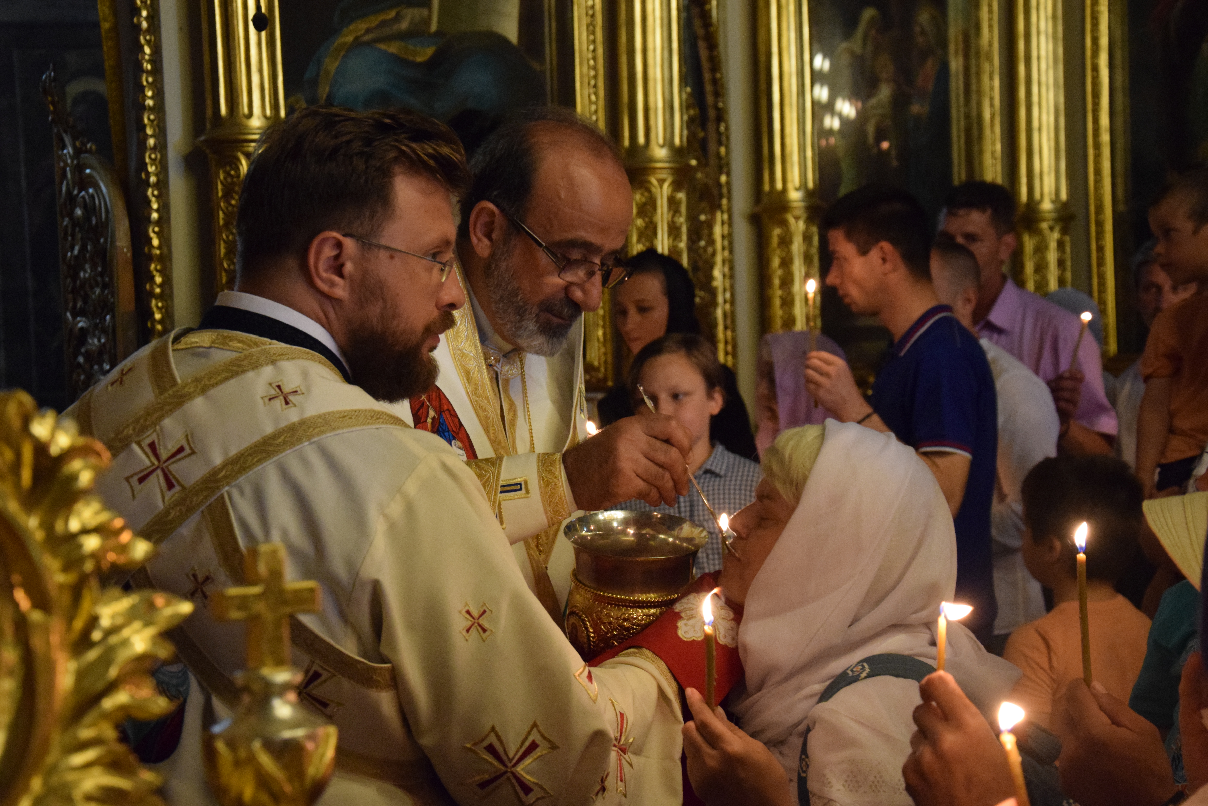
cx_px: 604
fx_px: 2265
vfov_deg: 20.2
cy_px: 403
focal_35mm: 68
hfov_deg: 29.9
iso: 4000
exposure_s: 1/60
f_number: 4.8
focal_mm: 45
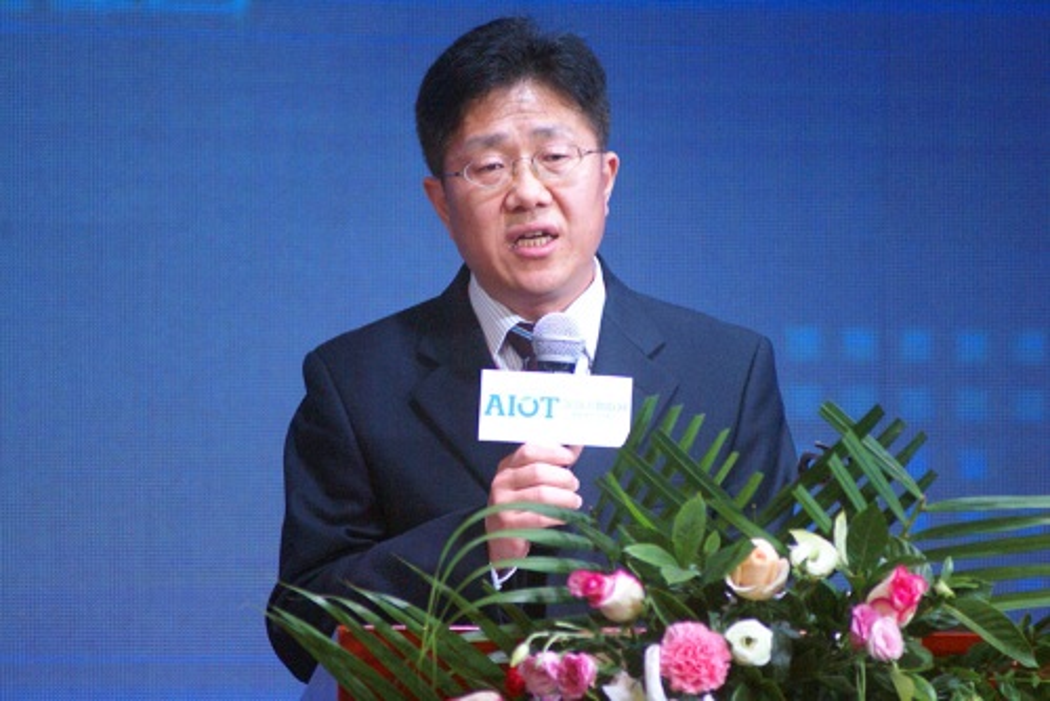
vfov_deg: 3.1
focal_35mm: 450
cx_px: 525
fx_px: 13132
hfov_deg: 4.6
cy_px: 350
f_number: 5.6
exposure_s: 1/125
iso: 1600
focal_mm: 300
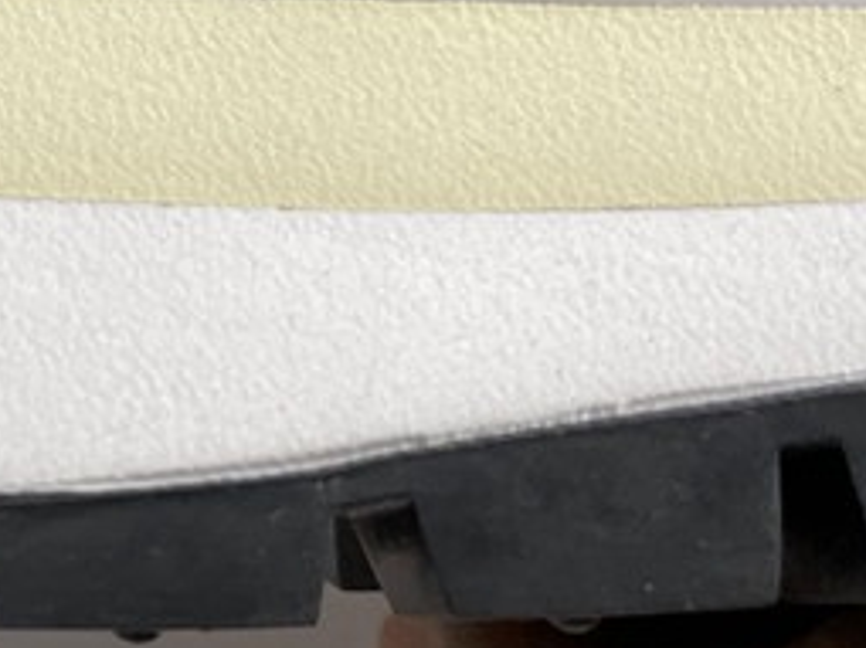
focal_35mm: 102
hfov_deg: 17.6
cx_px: -363
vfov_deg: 13.3
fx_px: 2551
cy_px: -448
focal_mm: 4.2
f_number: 1.6
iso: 64
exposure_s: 1/121
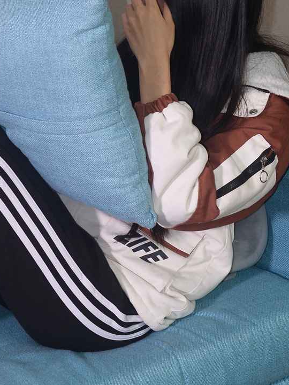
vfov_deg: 18.7
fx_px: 1169
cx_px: 68
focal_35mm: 105
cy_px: 164
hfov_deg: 14.0
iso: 500
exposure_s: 1/125
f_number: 5.6
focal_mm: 35
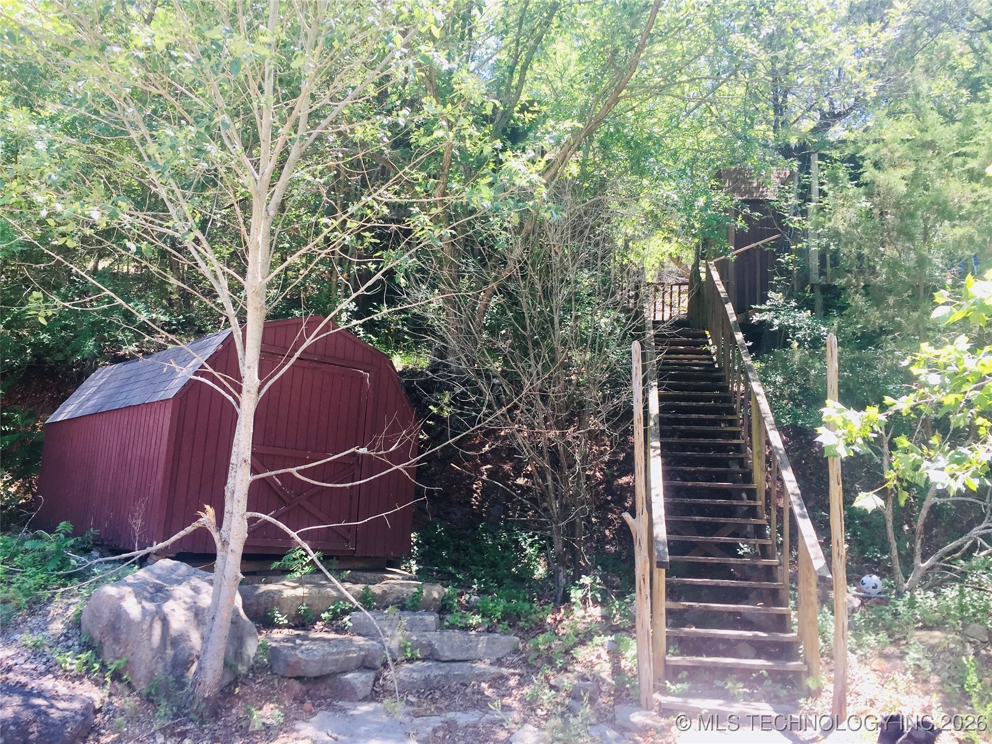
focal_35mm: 29
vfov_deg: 48.2
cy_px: 372
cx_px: 496
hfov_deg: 61.7
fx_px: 831
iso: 32
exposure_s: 1/161
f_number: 2.2
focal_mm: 4.15
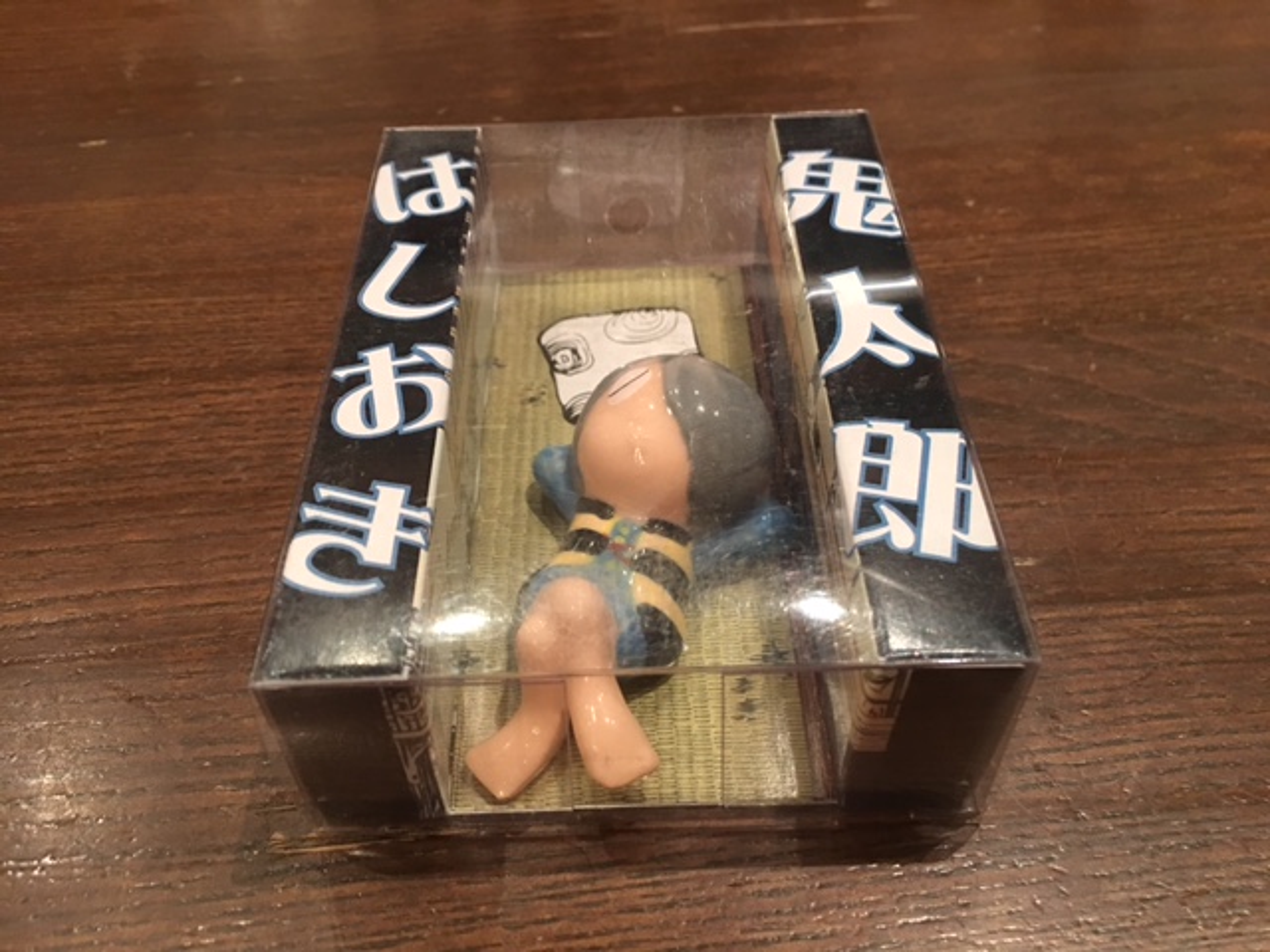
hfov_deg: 61.7
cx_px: 635
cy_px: 476
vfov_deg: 48.2
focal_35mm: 29
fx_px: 1064
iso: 100
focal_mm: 4.15
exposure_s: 1/15
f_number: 2.2
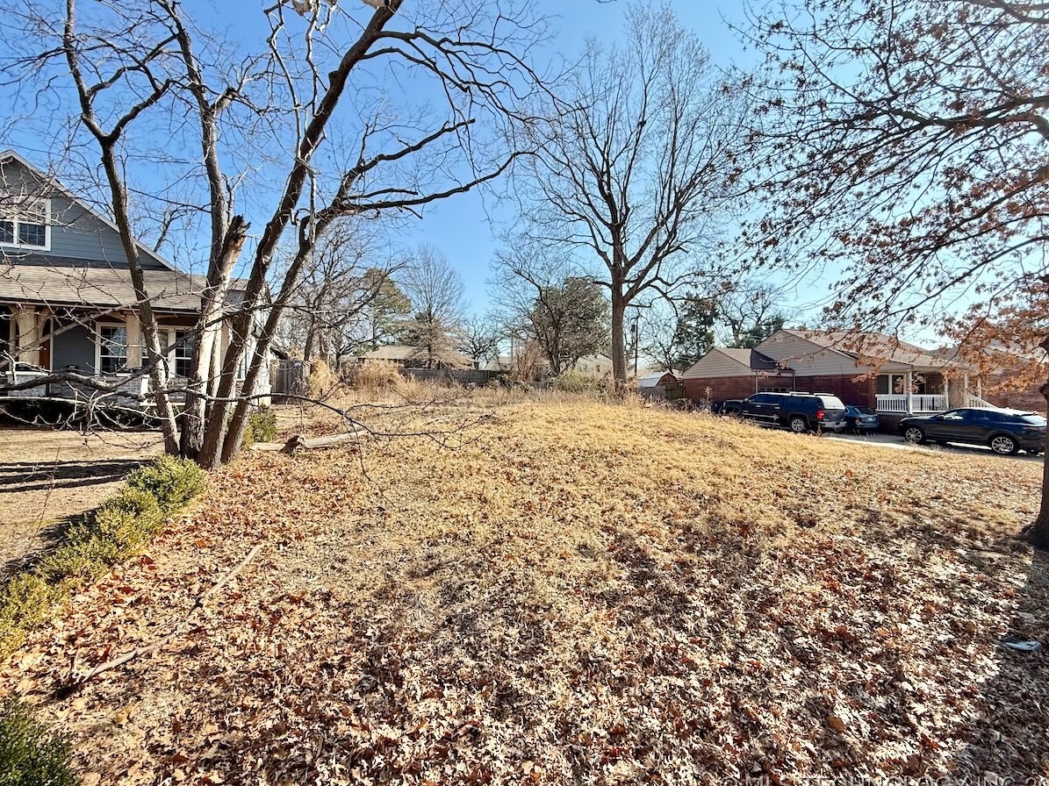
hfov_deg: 98.2
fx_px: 455
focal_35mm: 15
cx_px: 521
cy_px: 389
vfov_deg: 81.7
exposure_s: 1/809
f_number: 2.2
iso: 64
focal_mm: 2.22
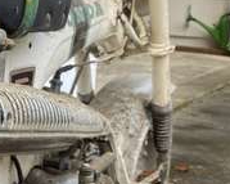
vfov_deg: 16.7
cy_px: 113
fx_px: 626
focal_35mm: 92
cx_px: -130
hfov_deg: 18.2
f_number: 1.8
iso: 32
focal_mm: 4.25
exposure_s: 1/121
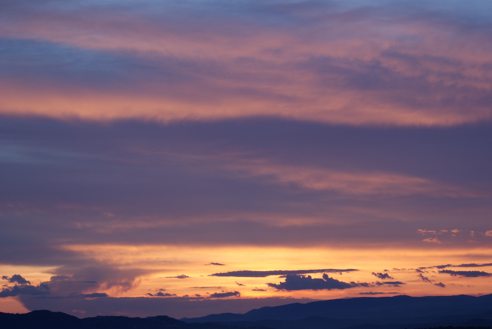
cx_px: 246
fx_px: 1129
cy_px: 164
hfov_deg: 24.6
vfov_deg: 16.6
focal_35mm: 82
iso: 200
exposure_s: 1/100
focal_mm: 55
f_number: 5.6
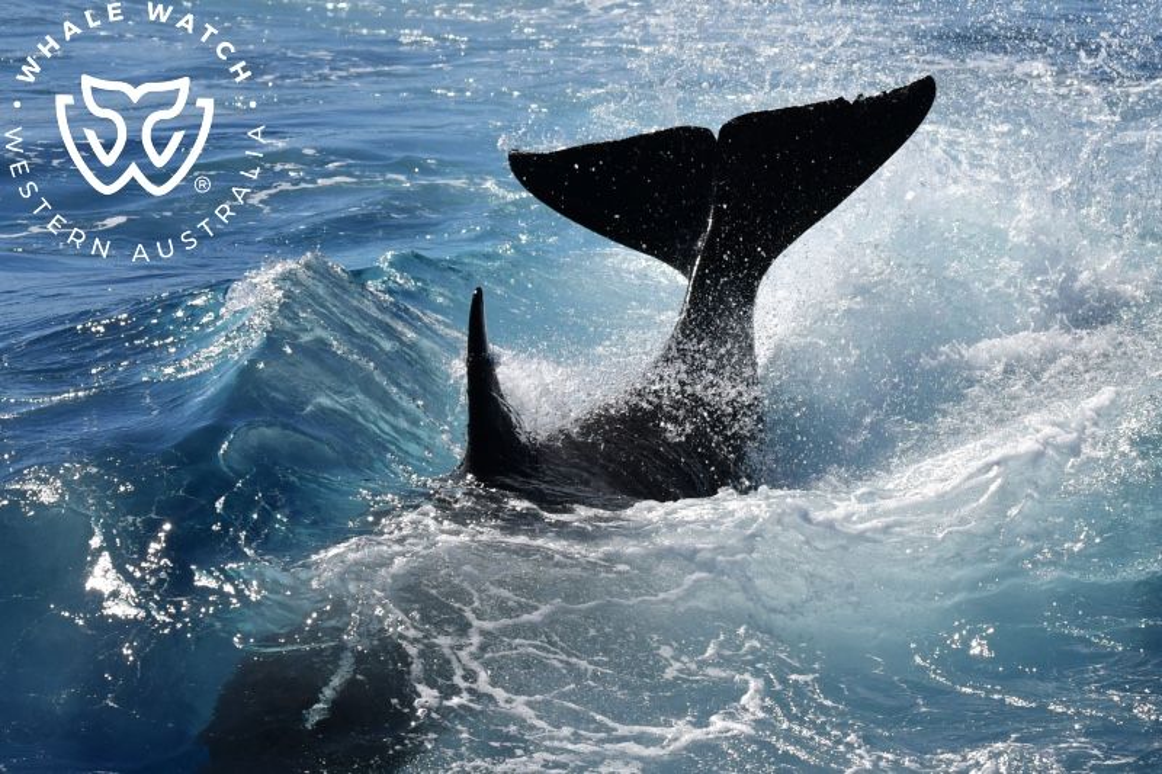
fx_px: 7261
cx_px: 581
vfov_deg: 6.1
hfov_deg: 9.2
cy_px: 387
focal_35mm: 225
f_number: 8
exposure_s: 1/2000
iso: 220
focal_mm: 150
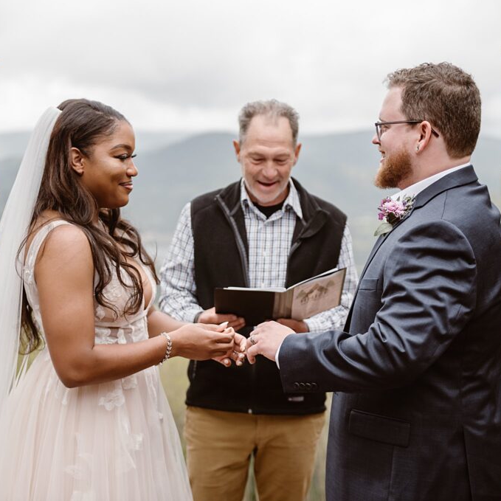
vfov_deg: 22.5
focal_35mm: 77
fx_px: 1261
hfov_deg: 22.5
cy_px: 249
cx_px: 252
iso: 320
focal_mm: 60
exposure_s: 1/400
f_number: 2.8
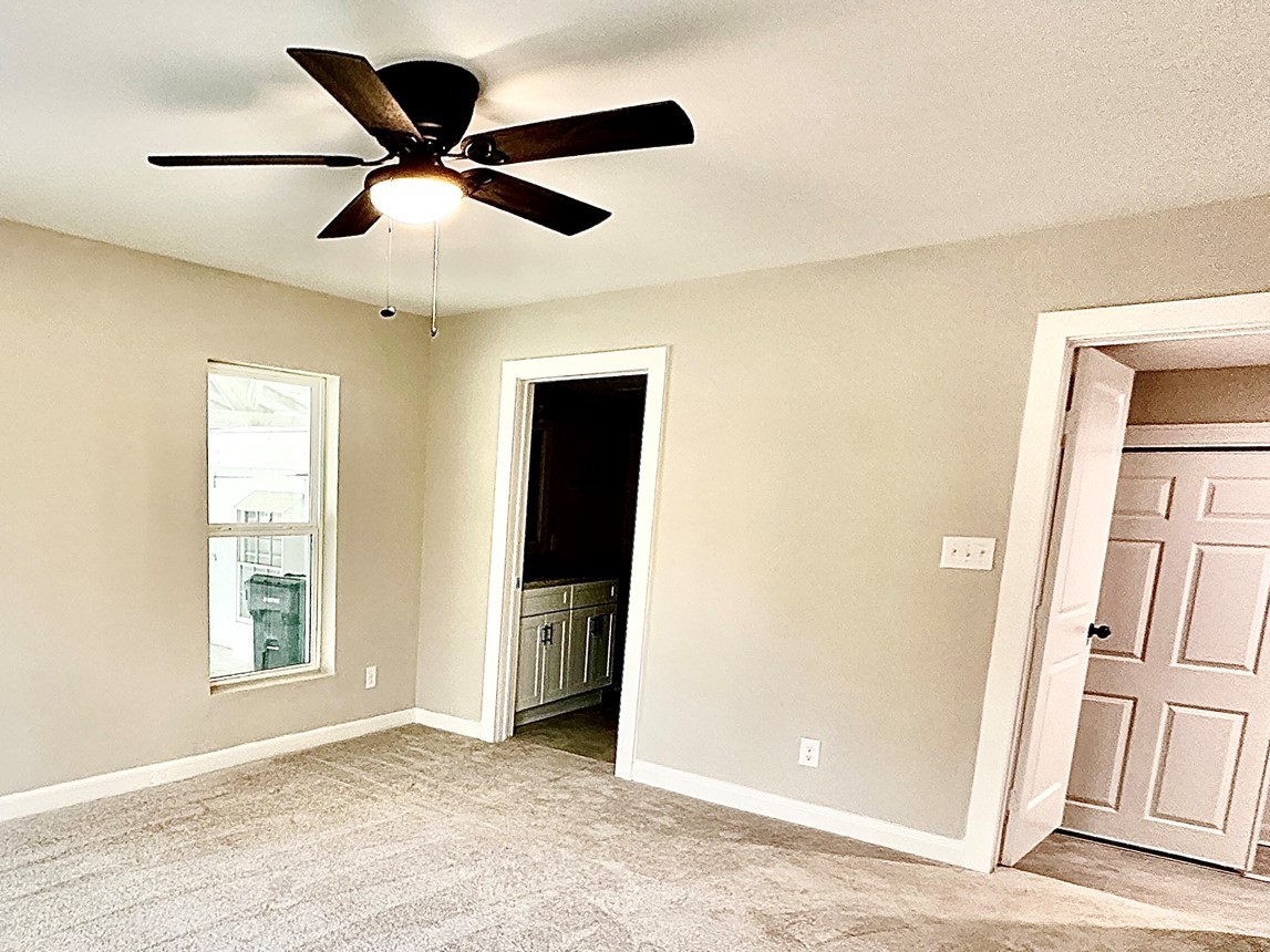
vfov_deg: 53.7
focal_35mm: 25
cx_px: 337
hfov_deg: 65.7
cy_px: 639
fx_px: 917
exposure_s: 1/60
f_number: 2.2
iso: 250
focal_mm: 2.22
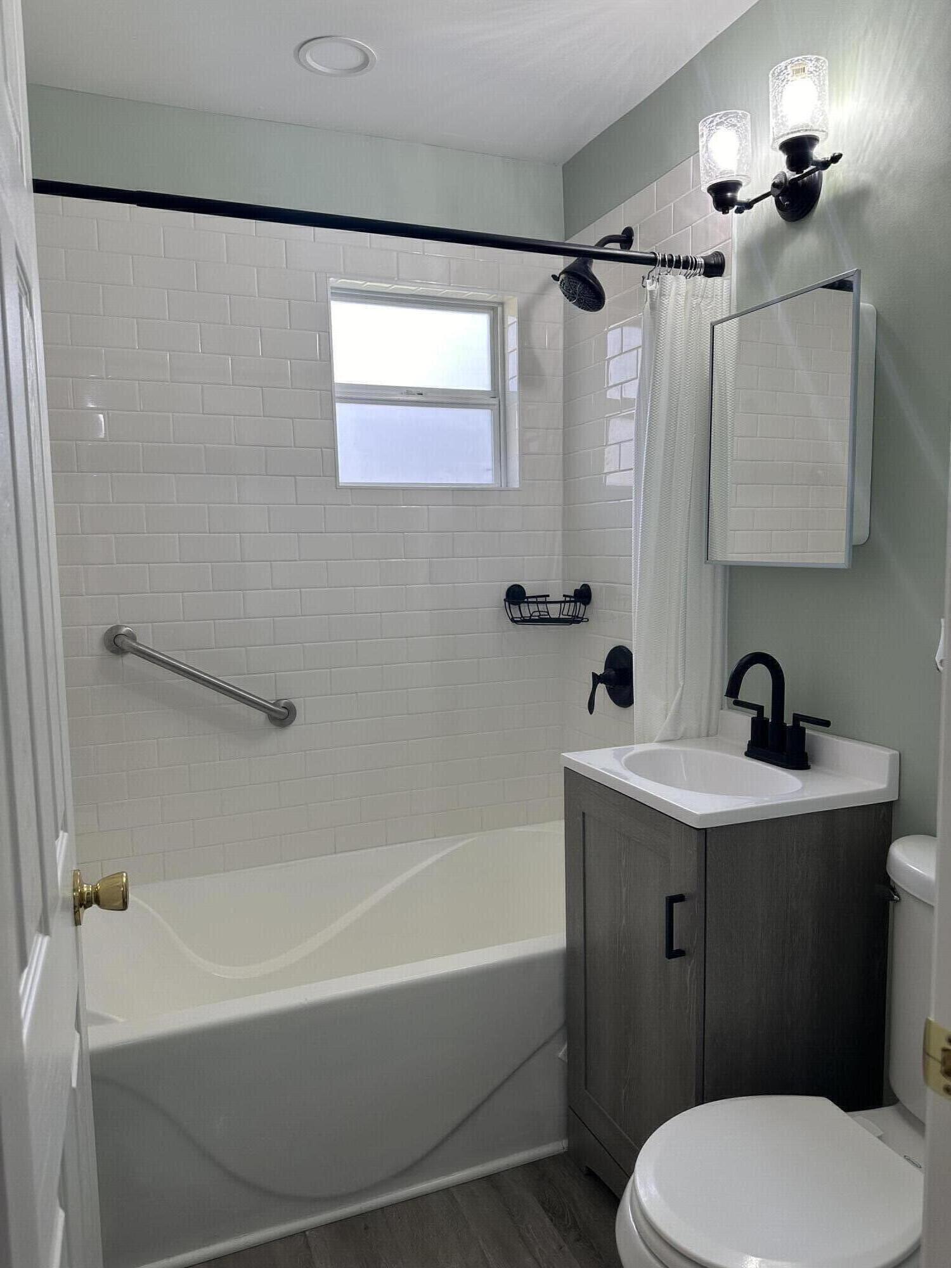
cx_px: 476
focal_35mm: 24
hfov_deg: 56.8
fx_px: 879
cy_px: 634
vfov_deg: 71.6
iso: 125
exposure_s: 1/154
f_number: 1.78
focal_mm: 6.86
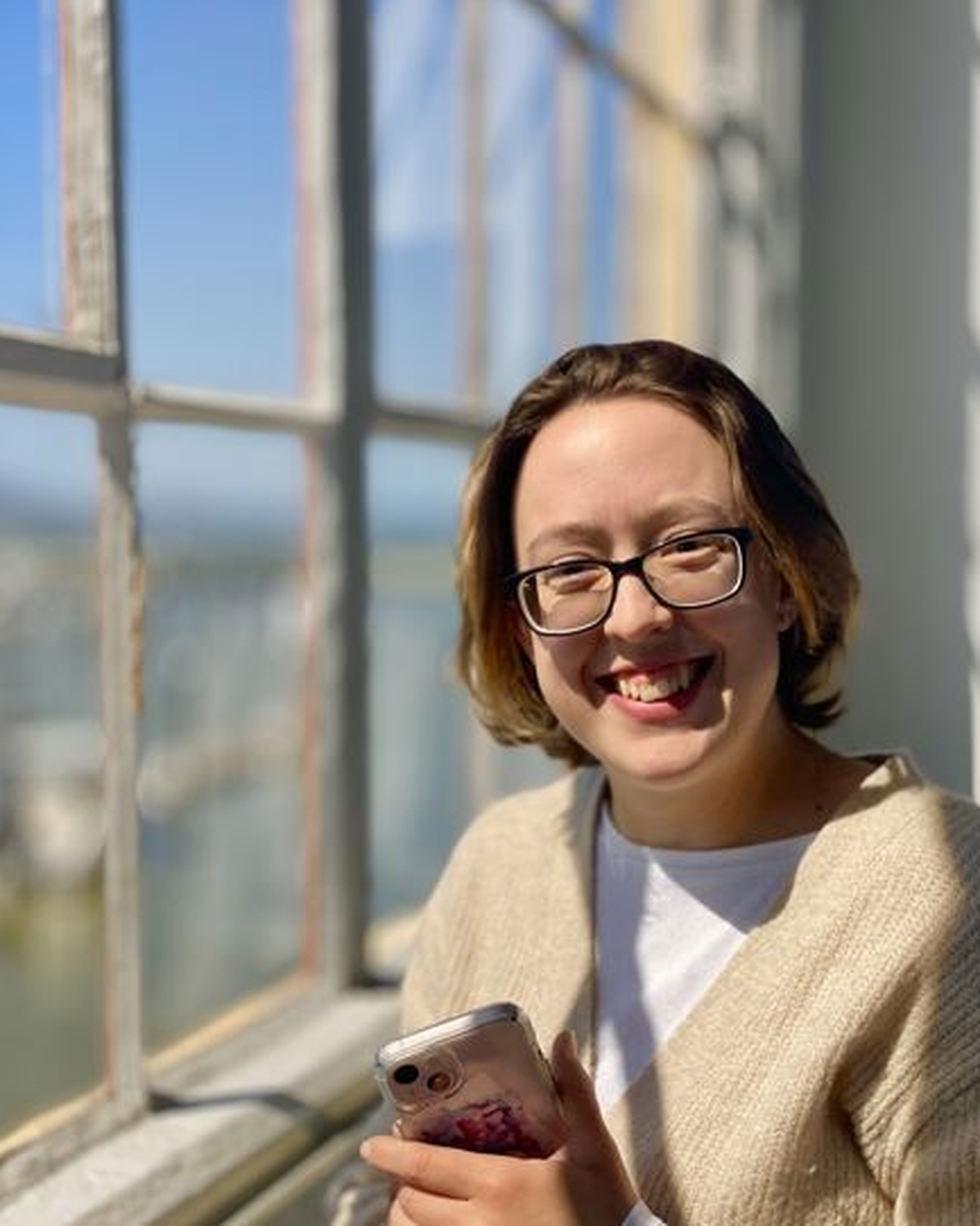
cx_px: 496
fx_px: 1996
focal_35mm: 55
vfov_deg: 34.2
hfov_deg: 27.6
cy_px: 641
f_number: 2
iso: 32
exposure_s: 1/1089
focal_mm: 6
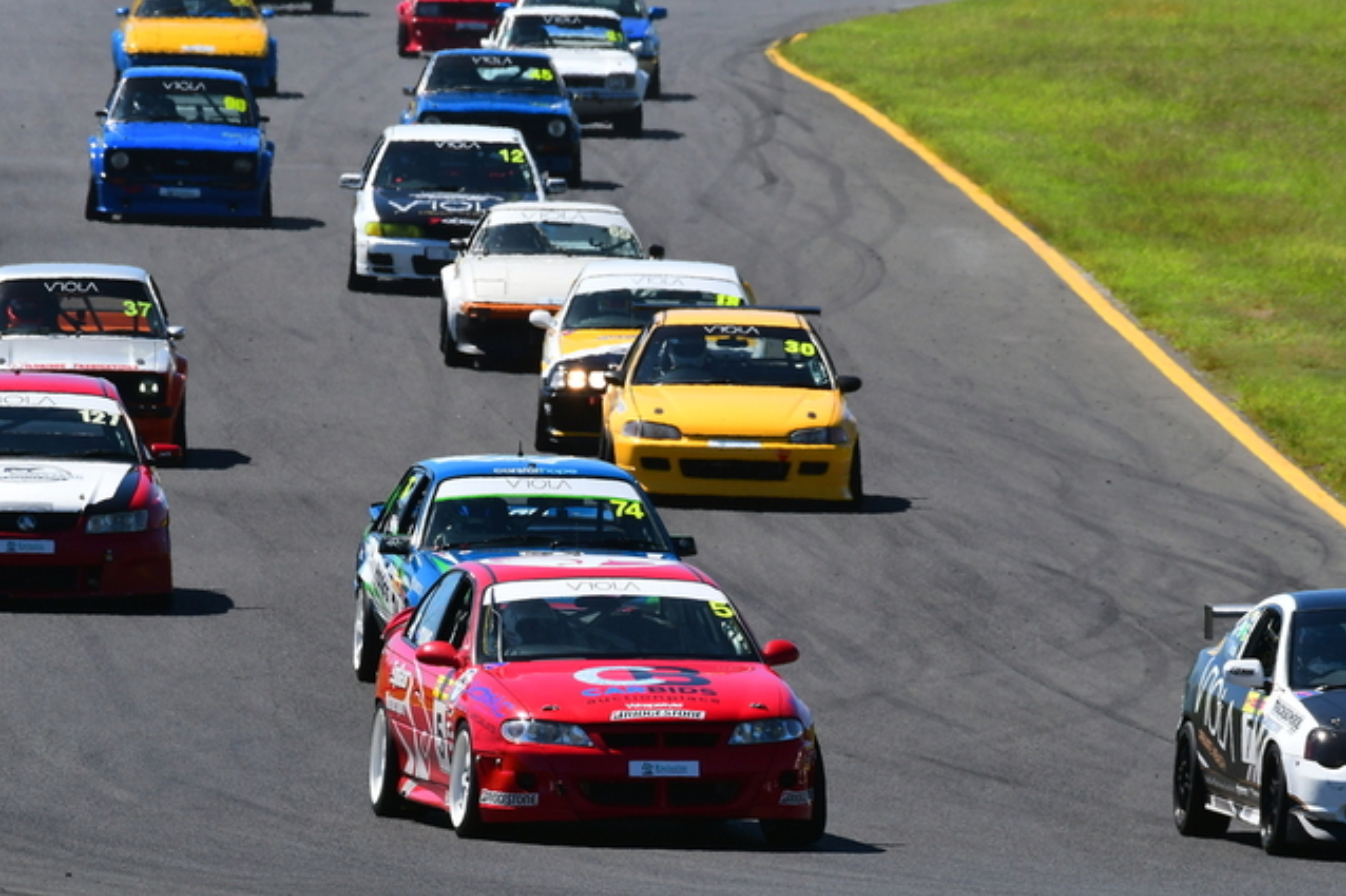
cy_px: 518
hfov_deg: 2.8
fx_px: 27397
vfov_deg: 1.9
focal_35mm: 733
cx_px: 627
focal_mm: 390
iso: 500
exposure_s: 1/640
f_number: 13
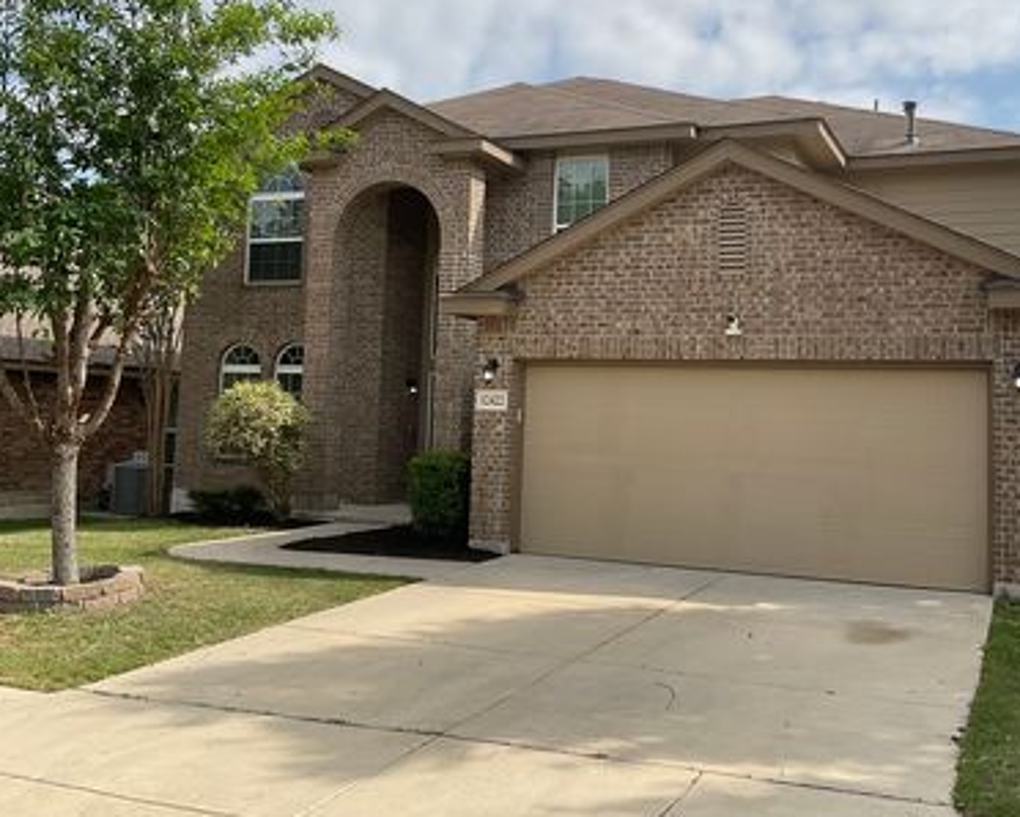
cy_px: 325
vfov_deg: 39.0
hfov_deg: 47.9
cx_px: 537
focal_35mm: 38
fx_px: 1148
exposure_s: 1/2427
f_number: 1.8
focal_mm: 3
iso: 16
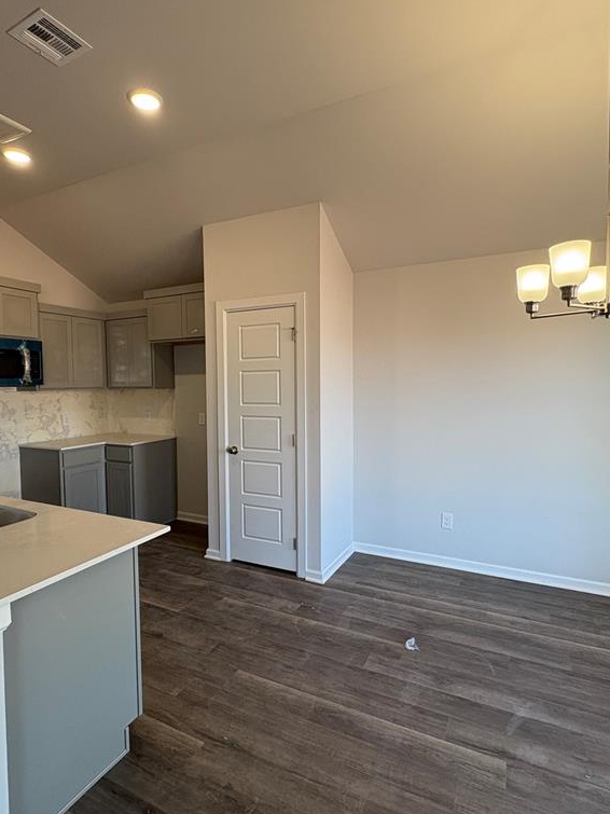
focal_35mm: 19
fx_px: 447
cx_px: 291
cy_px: 403
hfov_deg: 68.6
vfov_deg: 84.7
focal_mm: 2.22
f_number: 2.2
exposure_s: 1/120
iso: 125
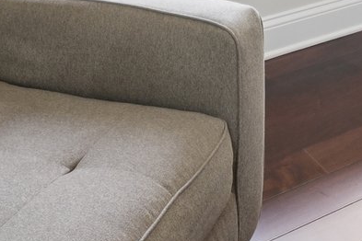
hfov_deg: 26.2
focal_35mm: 73
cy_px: -297
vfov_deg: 14.2
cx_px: 367
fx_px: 734
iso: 200
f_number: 9
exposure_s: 1/80
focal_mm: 14
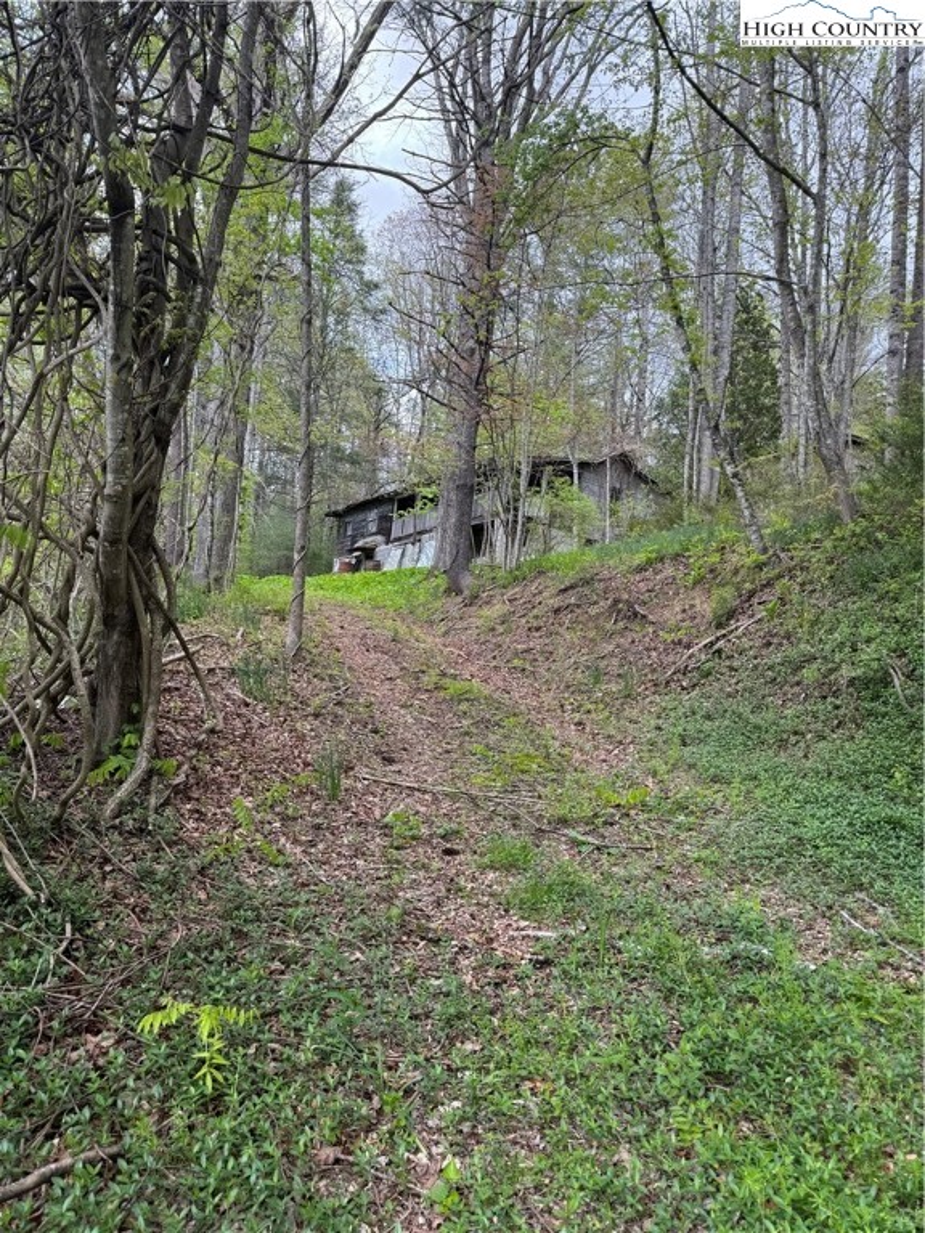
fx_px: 855
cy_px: 616
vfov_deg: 71.6
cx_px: 462
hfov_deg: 56.8
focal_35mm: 24
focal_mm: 6.76
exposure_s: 1/439
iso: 80
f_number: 1.78
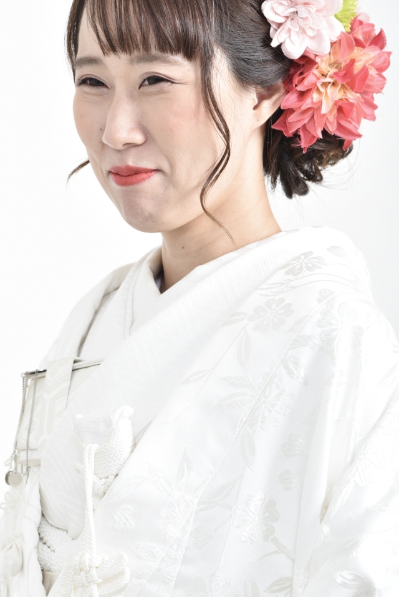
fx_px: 2490
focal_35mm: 150
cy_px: 246
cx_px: 153
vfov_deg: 13.7
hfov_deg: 9.2
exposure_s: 1/160
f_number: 6.3
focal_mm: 120
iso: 320
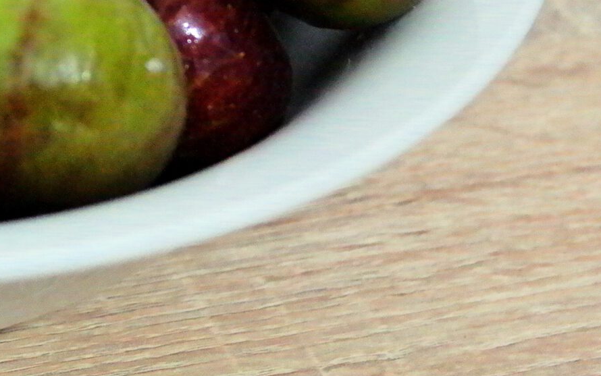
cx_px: -158
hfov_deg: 15.8
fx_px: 2065
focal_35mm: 126
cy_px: -94
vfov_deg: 10.2
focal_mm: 28
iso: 3200
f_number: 4
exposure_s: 1/40
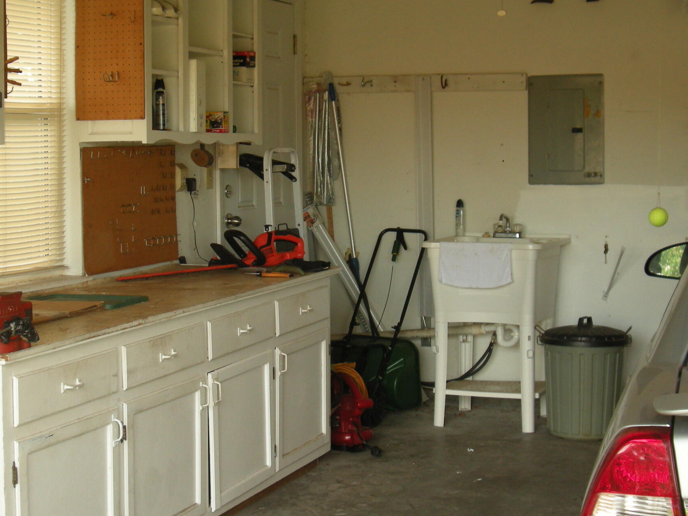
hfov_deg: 29.3
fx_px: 1312
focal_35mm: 66
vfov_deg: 22.2
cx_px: 288
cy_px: 243
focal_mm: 7.9
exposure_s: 1/45.8
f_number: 2.8
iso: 108
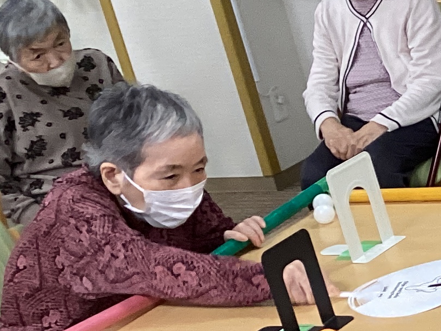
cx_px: 715
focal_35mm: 125
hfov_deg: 14.4
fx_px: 1593
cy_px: 282
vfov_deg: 11.8
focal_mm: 3.3
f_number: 2.4
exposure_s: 1/60
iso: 200
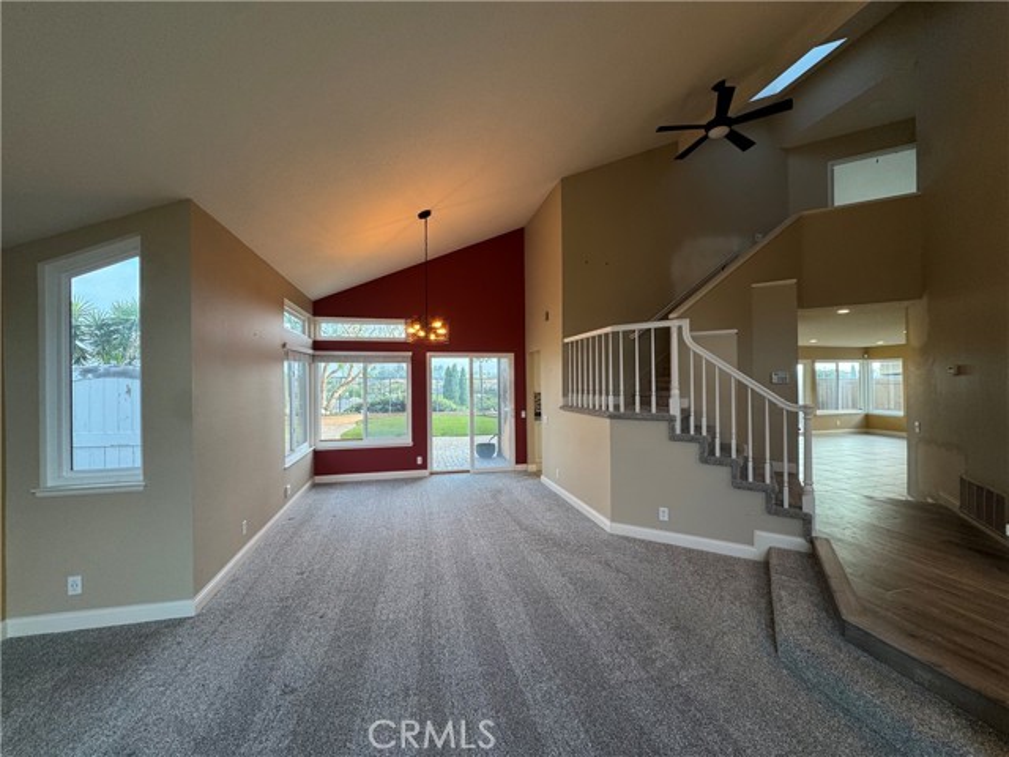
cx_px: 504
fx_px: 408
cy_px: 378
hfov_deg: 102.1
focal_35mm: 14
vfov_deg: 85.7
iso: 80
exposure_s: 1/120
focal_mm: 2.22
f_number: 2.2
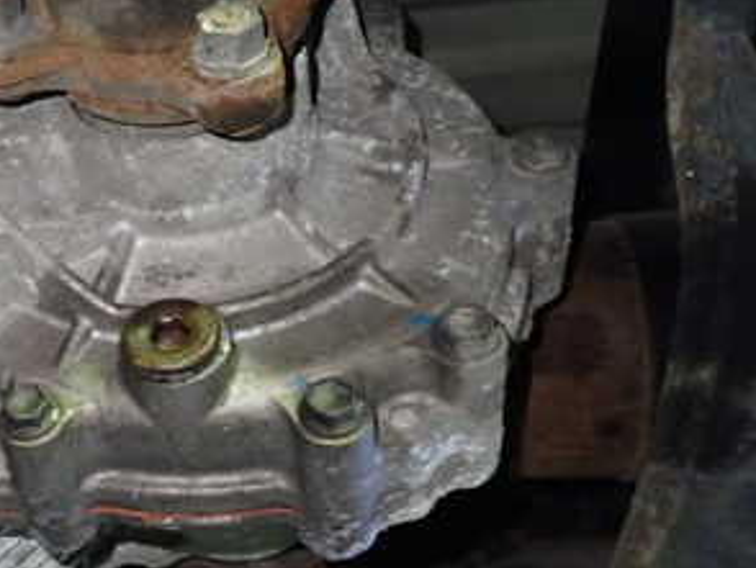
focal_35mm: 51
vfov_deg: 28.6
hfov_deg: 34.3
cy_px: 306
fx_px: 1115
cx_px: 8
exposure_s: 1/30
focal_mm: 4.5
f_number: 2
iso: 640
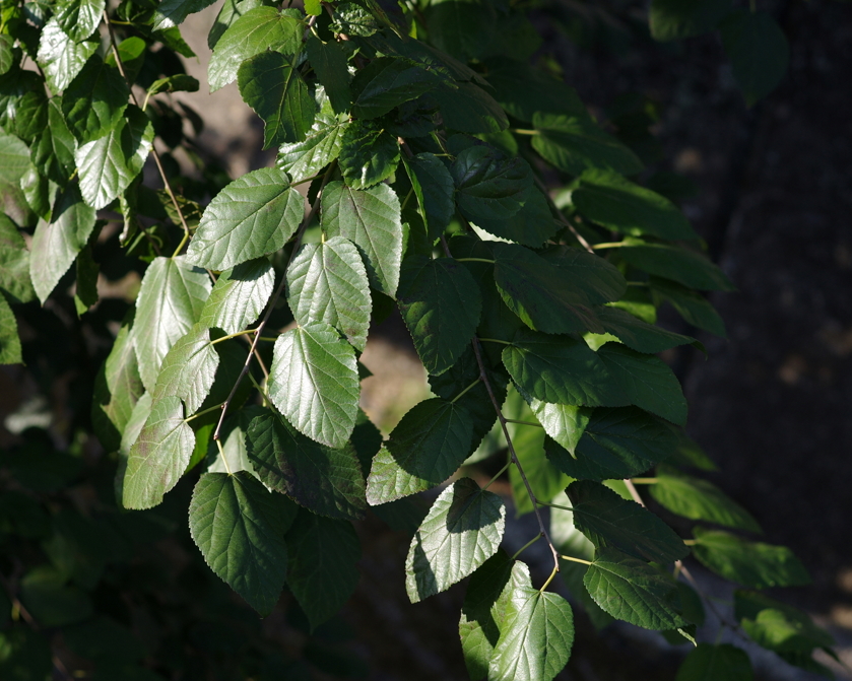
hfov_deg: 16.0
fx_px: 3026
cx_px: 398
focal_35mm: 120
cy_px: 342
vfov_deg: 12.8
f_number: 4
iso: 100
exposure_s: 1/320
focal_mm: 70
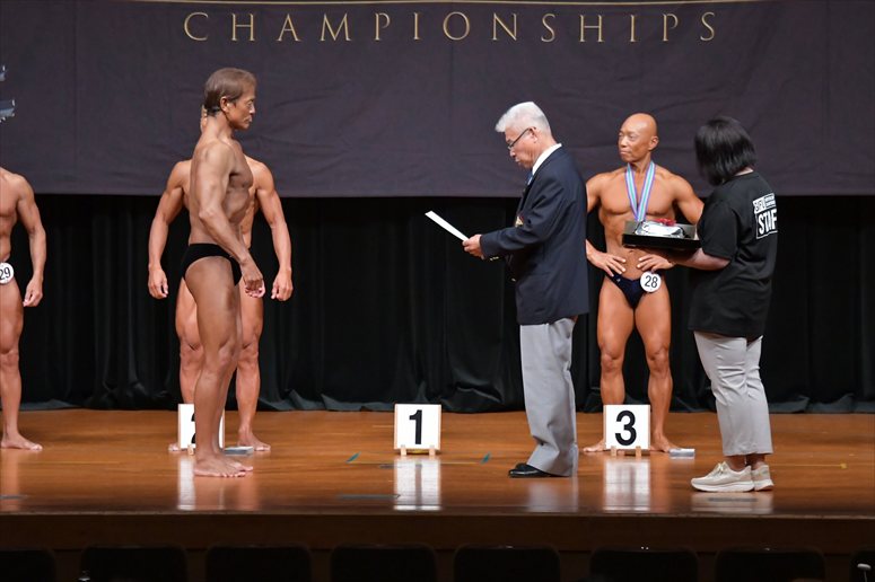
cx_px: 438
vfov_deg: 6.8
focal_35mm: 202
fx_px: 4907
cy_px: 291
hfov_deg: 10.2
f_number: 5.6
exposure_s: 1/400
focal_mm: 135
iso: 5000
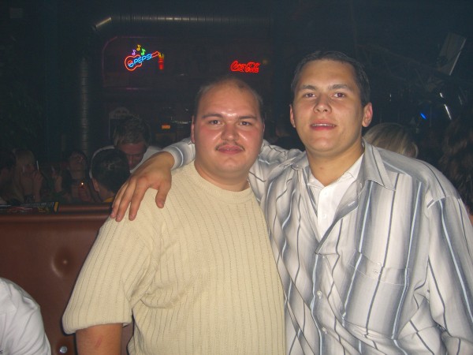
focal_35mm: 38
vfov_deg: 37.7
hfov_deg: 49.0
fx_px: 519
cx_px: 236
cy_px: 178
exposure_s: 1/60
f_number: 2.8
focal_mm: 7.9
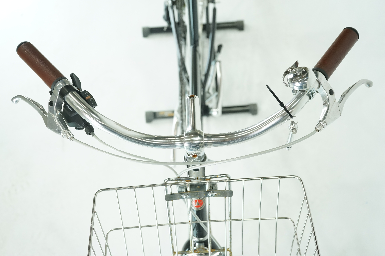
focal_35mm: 51
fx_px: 545
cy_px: 128
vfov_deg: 26.5
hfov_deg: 38.9
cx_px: 192
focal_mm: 51
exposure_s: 1/200
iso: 1600
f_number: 5.6
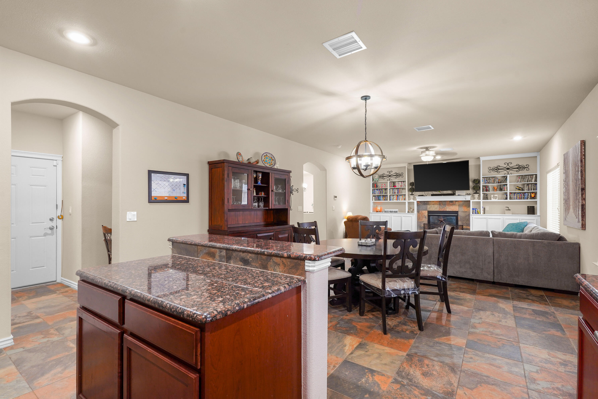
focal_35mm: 16
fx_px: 266
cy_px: 200
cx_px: 299
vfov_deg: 73.7
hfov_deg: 96.7
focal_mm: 16
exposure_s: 1/2
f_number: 9
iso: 400
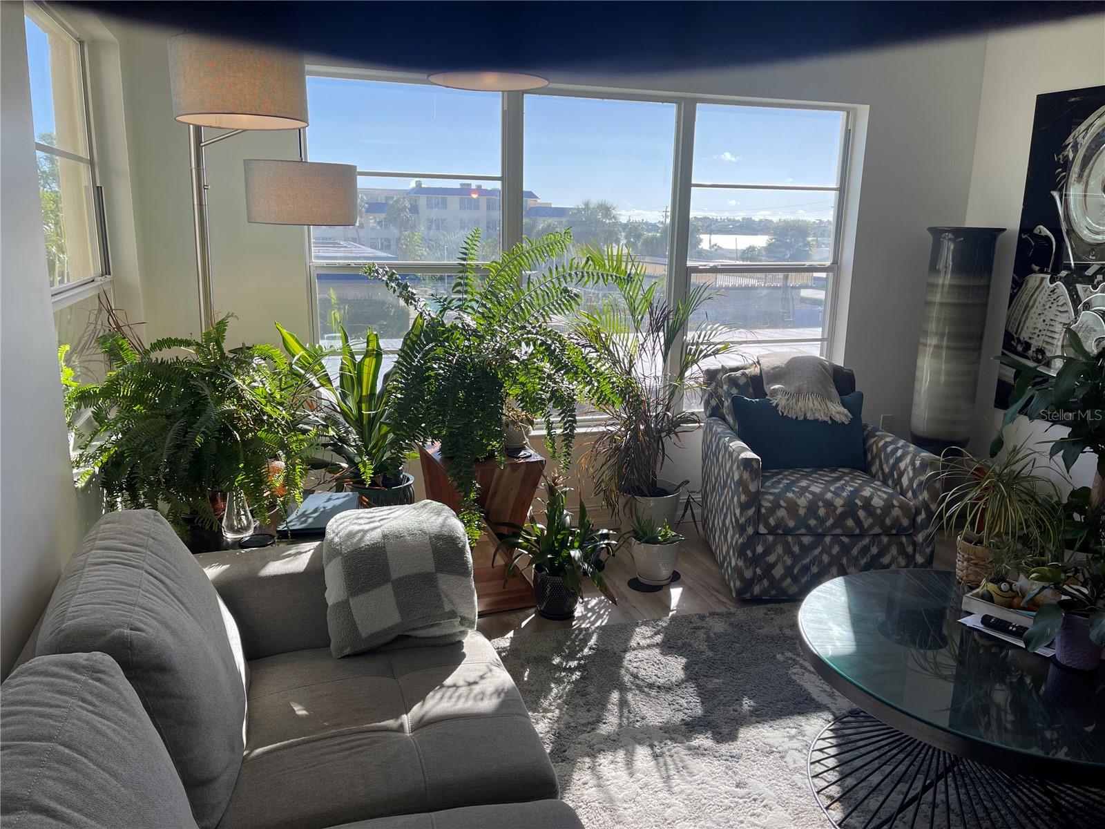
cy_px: 414
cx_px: 552
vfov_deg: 54.9
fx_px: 798
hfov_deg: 69.4
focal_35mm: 25
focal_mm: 5.1
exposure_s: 1/410
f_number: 1.6
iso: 32
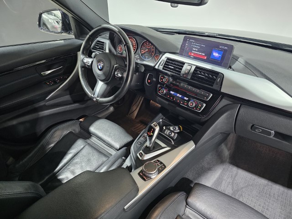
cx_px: 146
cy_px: 110
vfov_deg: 58.9
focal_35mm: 23
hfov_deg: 73.9
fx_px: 194
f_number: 1.7
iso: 640
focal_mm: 6.3
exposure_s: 1/33
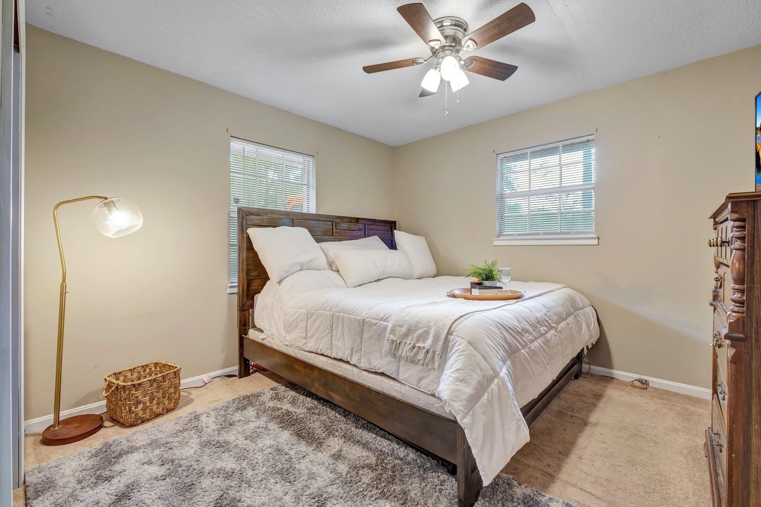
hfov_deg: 100.4
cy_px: 254
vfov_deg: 77.3
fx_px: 317
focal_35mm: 15
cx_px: 380
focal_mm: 10
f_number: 8
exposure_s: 1/4
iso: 250
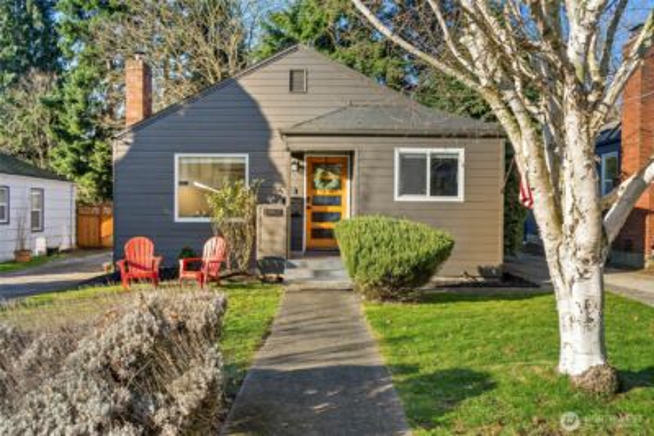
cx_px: 327
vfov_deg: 46.4
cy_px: 218
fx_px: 509
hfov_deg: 65.5
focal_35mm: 28
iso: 50
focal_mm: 28
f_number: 5
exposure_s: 1/60
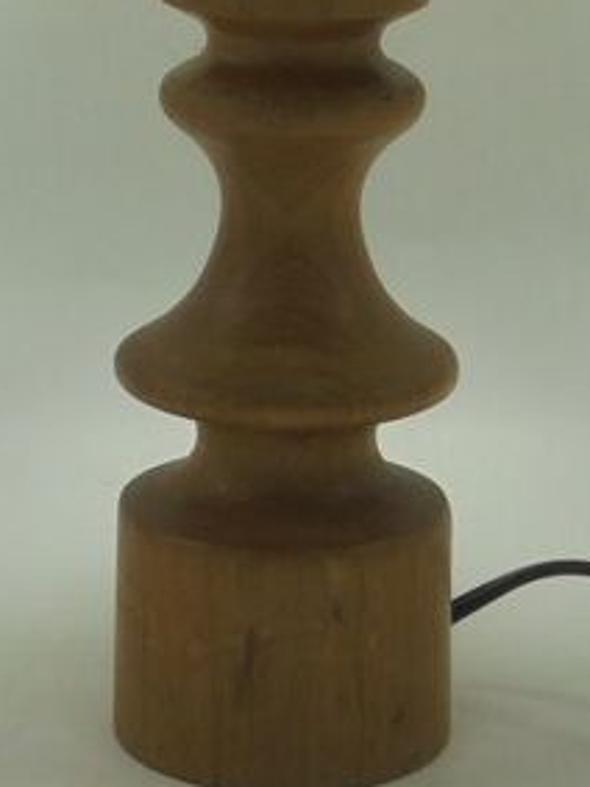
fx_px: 2752
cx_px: 302
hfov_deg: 12.2
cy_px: -72
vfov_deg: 15.8
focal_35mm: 121
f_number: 4.2
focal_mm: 6.9
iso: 100
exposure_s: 1/80
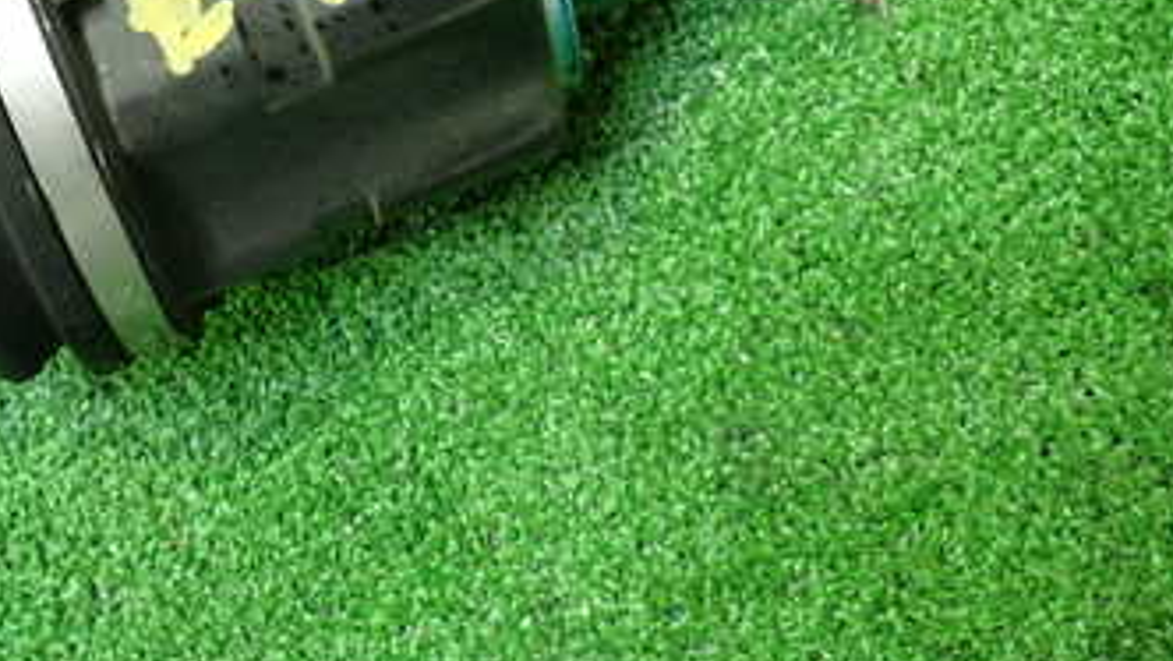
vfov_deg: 20.2
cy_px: 120
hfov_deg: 34.1
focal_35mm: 59
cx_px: 191
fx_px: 1836
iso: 500
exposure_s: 1/30
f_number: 2.3
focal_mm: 5.4
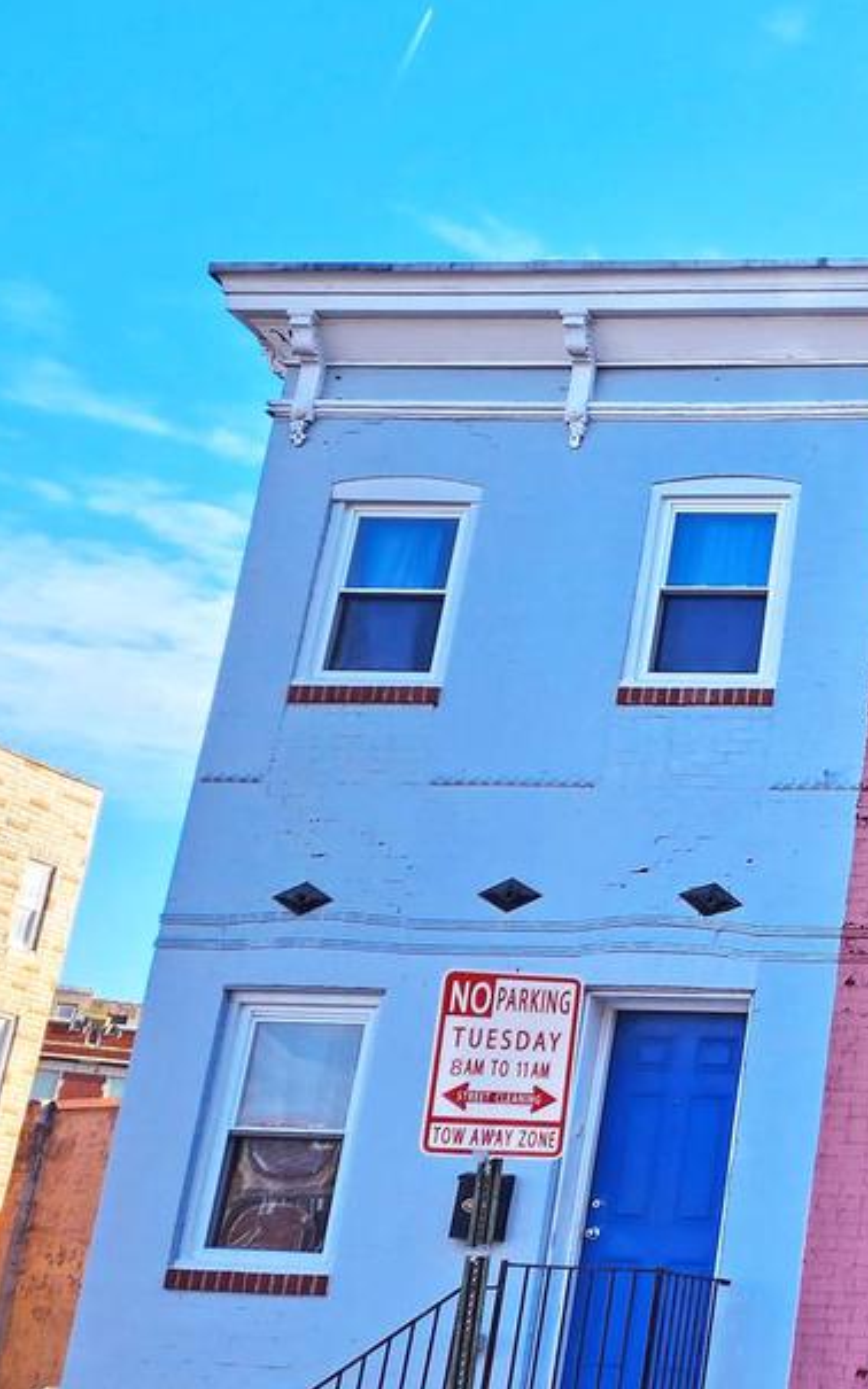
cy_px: 611
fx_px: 2196
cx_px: 1224
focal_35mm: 58
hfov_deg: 19.9
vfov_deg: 35.1
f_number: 1.8
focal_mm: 6.4
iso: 12
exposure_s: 1/617
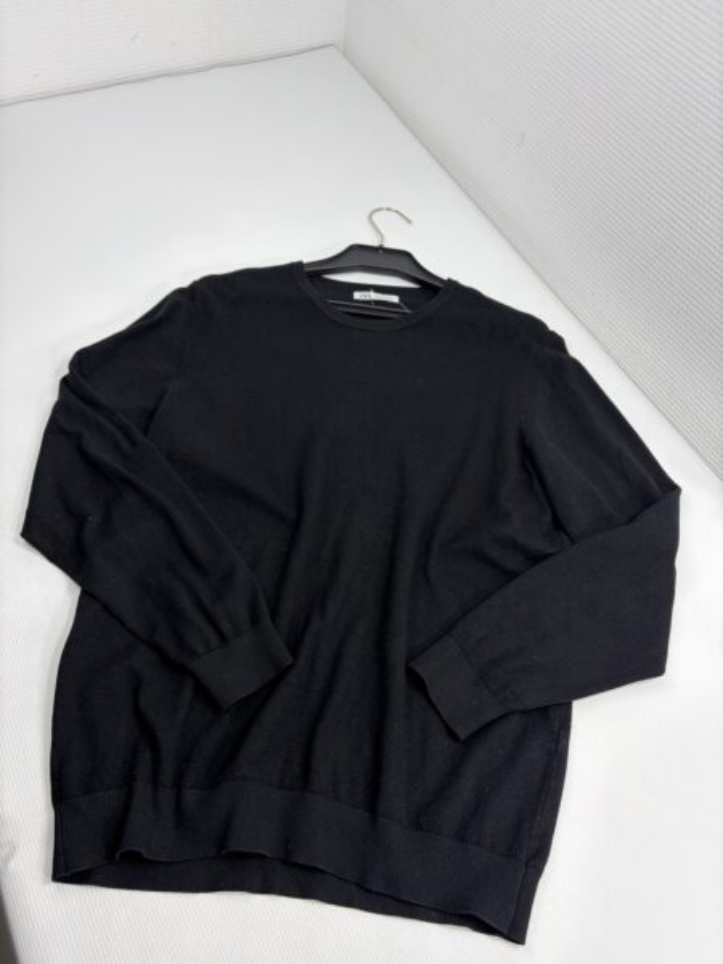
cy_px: 482
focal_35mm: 26
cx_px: 362
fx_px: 724
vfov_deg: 67.3
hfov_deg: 53.1
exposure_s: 1/122
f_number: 1.6
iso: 40
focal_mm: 5.96
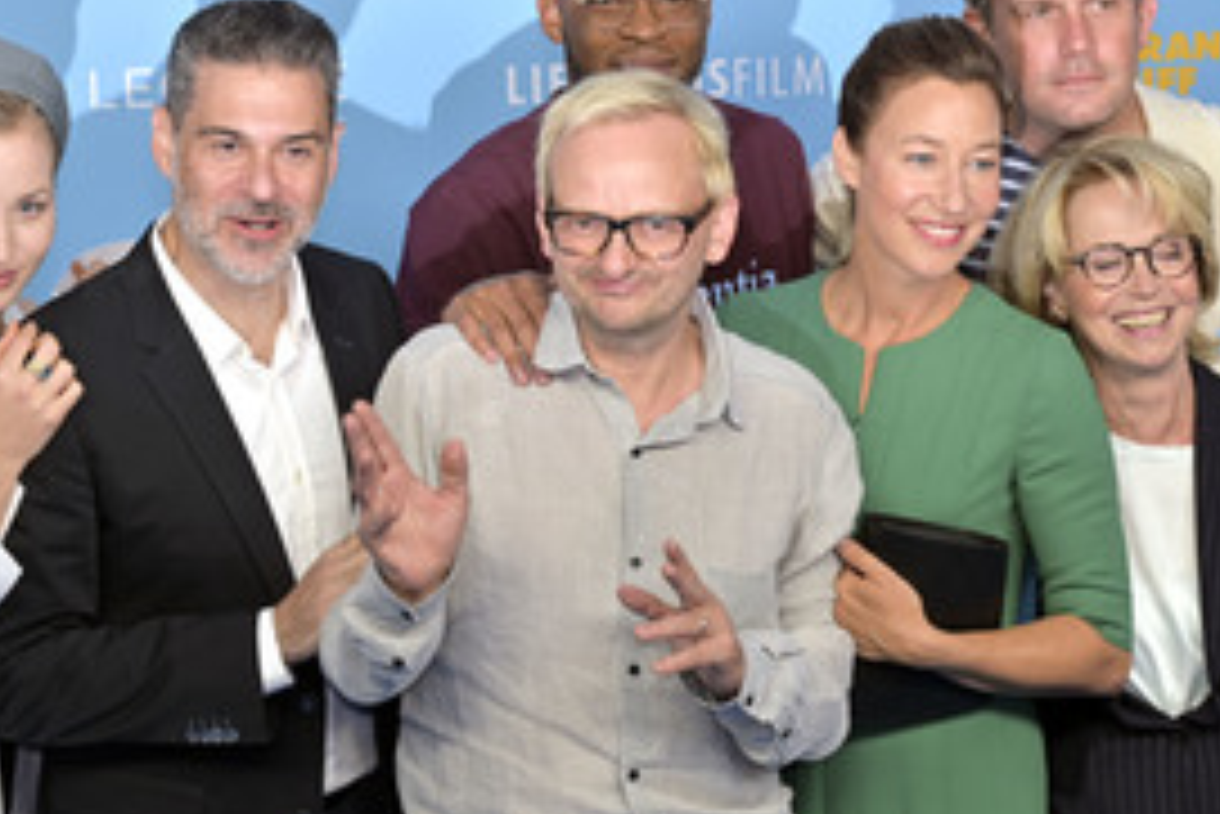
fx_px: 3153
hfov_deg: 21.9
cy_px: 477
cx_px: 642
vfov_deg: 14.7
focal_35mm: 93
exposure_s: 1/200
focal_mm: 56
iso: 160
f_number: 4
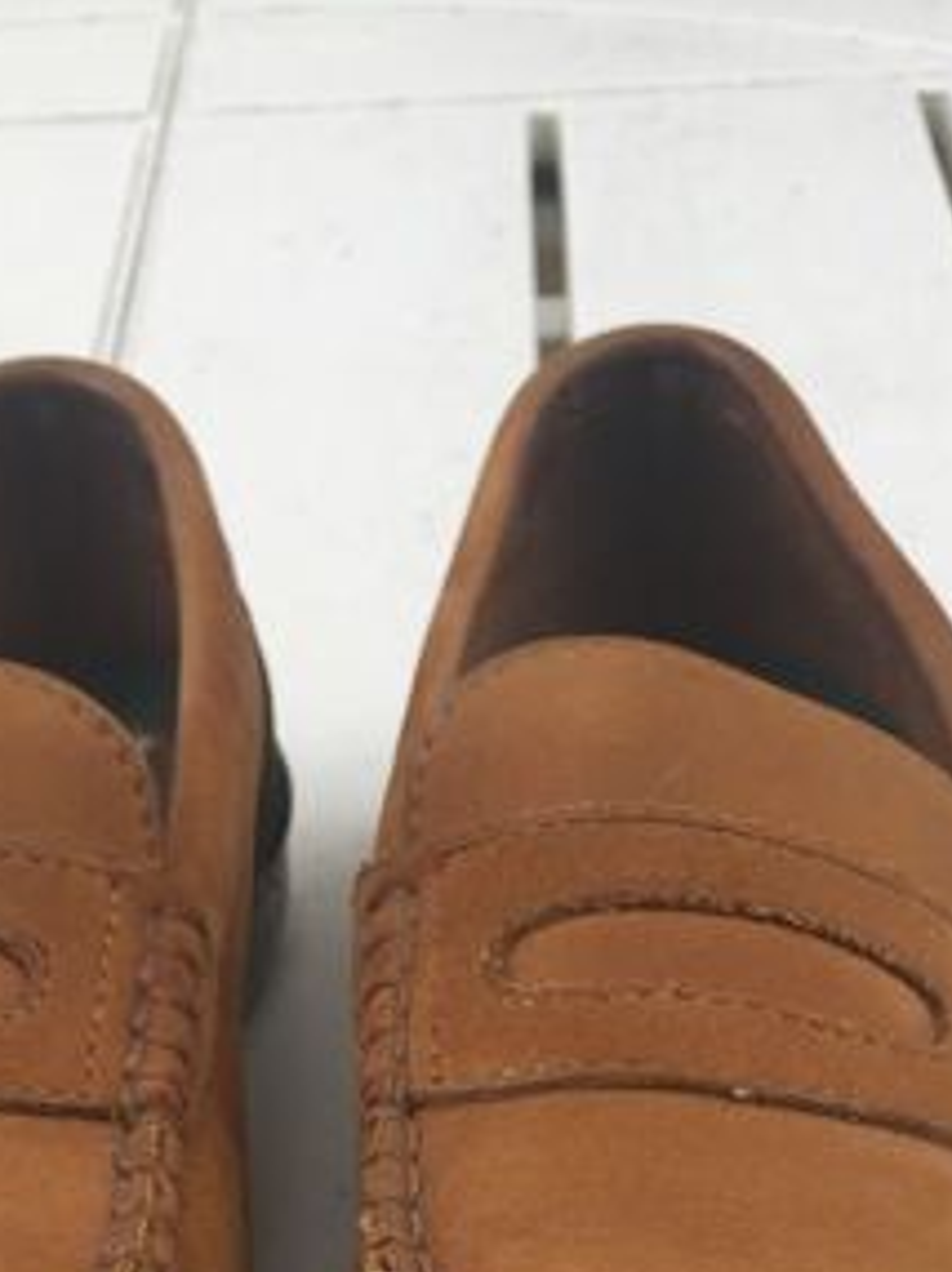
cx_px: 325
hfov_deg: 22.5
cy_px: 1405
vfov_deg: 27.3
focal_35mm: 65
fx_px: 2387
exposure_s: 1/267
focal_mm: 4.15
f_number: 2.2
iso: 32
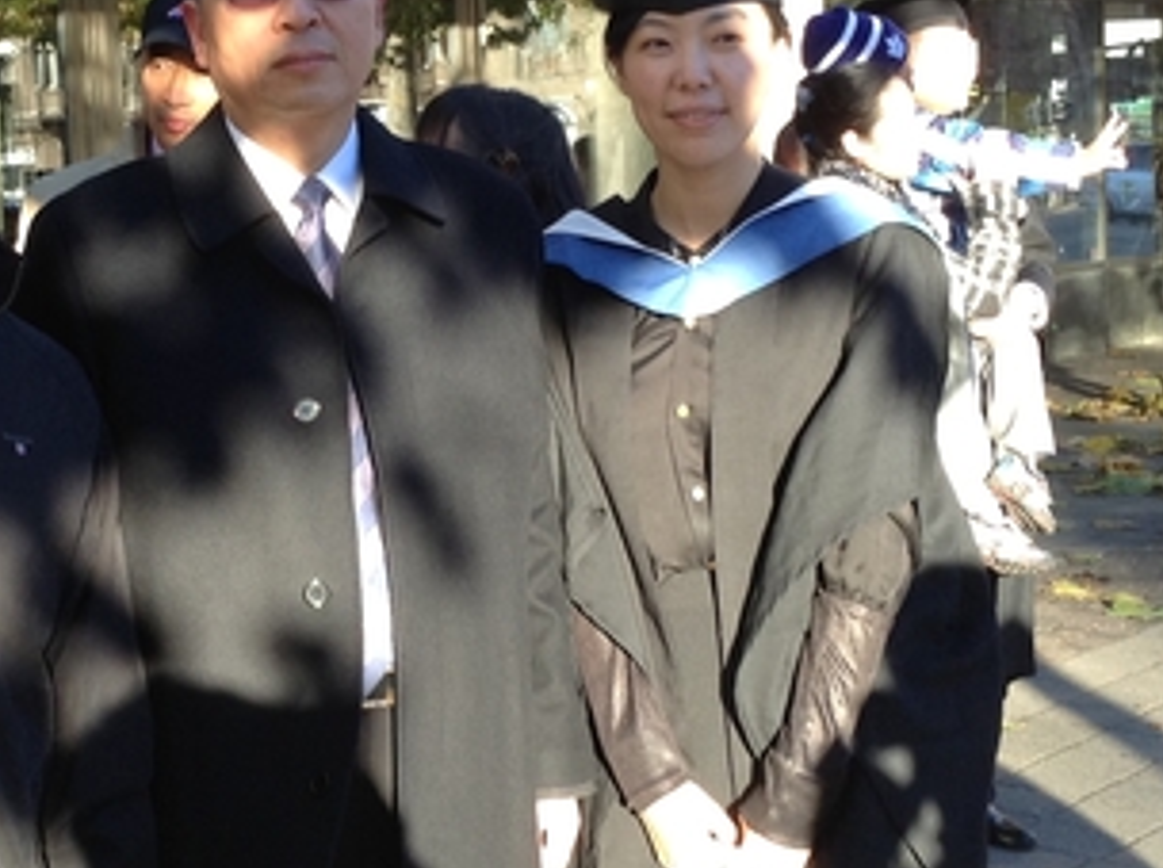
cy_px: 361
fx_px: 2549
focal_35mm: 76
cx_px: 333
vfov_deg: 19.3
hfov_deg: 25.5
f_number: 2.4
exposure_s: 1/120
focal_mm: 3.3
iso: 32
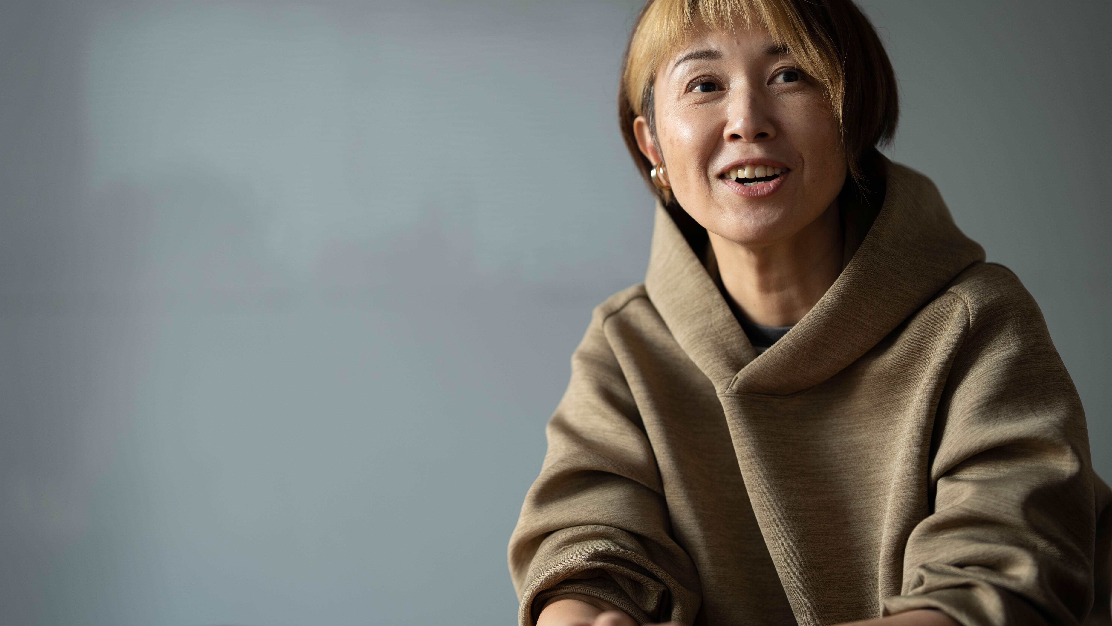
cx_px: 553
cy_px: 267
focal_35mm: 111
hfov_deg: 19.3
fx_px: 3273
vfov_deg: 10.9
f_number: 1.6
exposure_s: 1/125
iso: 200
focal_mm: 105
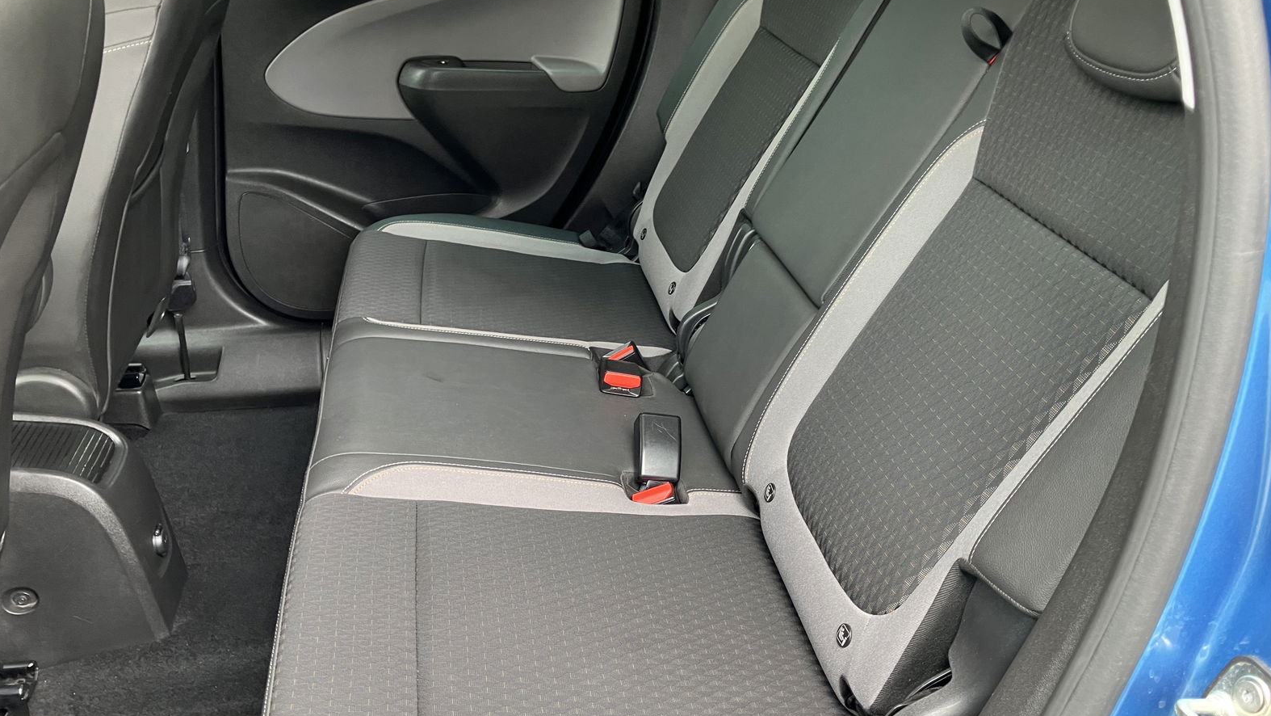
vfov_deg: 37.8
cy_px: 331
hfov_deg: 62.6
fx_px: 1045
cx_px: 631
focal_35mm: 31
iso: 100
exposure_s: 1/60
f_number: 1.8
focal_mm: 3.99
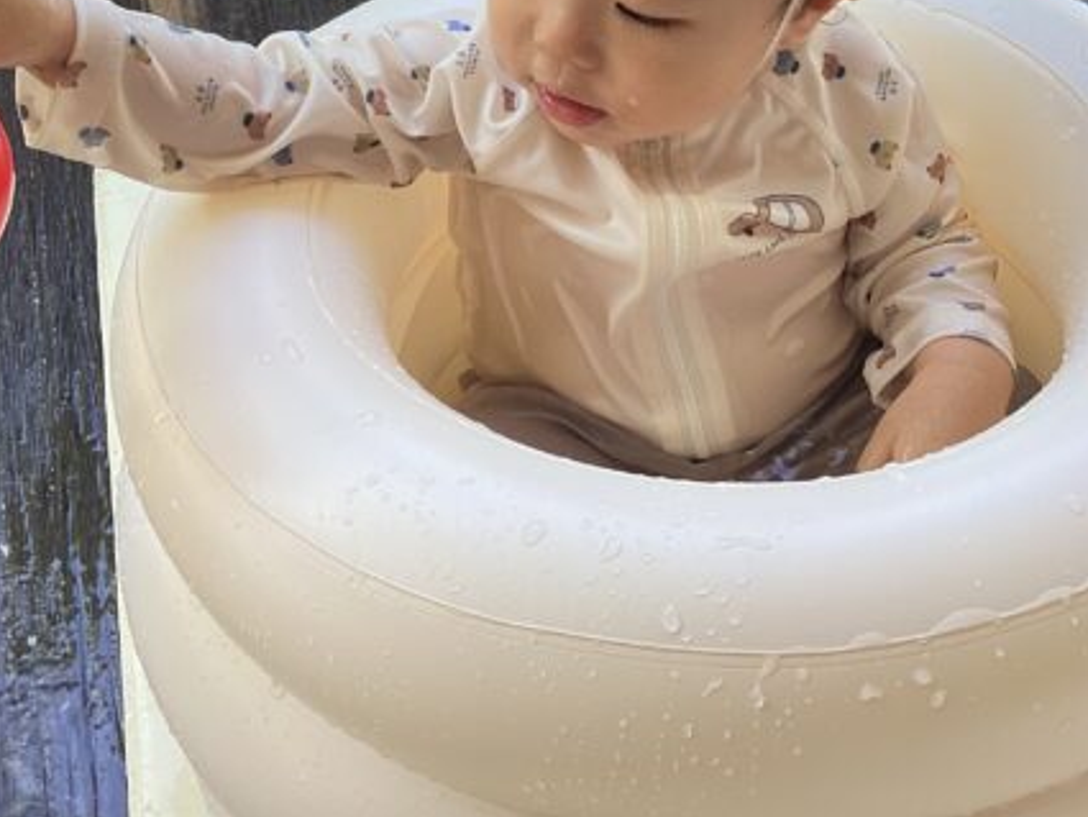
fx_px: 1761
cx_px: 599
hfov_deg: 34.3
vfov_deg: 25.3
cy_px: 82
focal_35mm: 56
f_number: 2.4
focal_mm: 3.3
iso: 50
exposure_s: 1/120
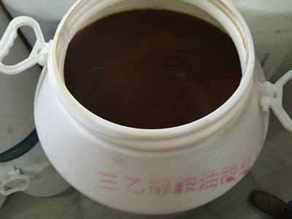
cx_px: 146
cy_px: 110
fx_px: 245
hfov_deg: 61.7
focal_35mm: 29
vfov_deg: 48.2
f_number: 2.2
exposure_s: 1/4
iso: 80
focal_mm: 4.15
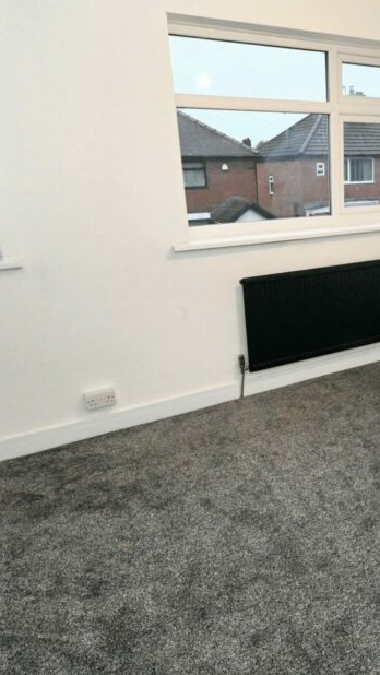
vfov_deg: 71.8
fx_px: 465
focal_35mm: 26
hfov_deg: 41.8
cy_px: 321
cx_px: 321
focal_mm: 15
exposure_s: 1/125
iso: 6400
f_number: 10
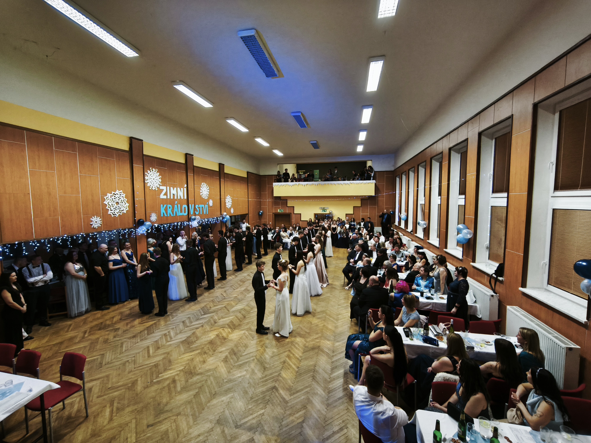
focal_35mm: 15
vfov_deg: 81.7
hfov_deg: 98.2
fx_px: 256
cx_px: 296
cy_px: 222
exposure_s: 1/33.3
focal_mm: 1.91
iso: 500
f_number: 2.2
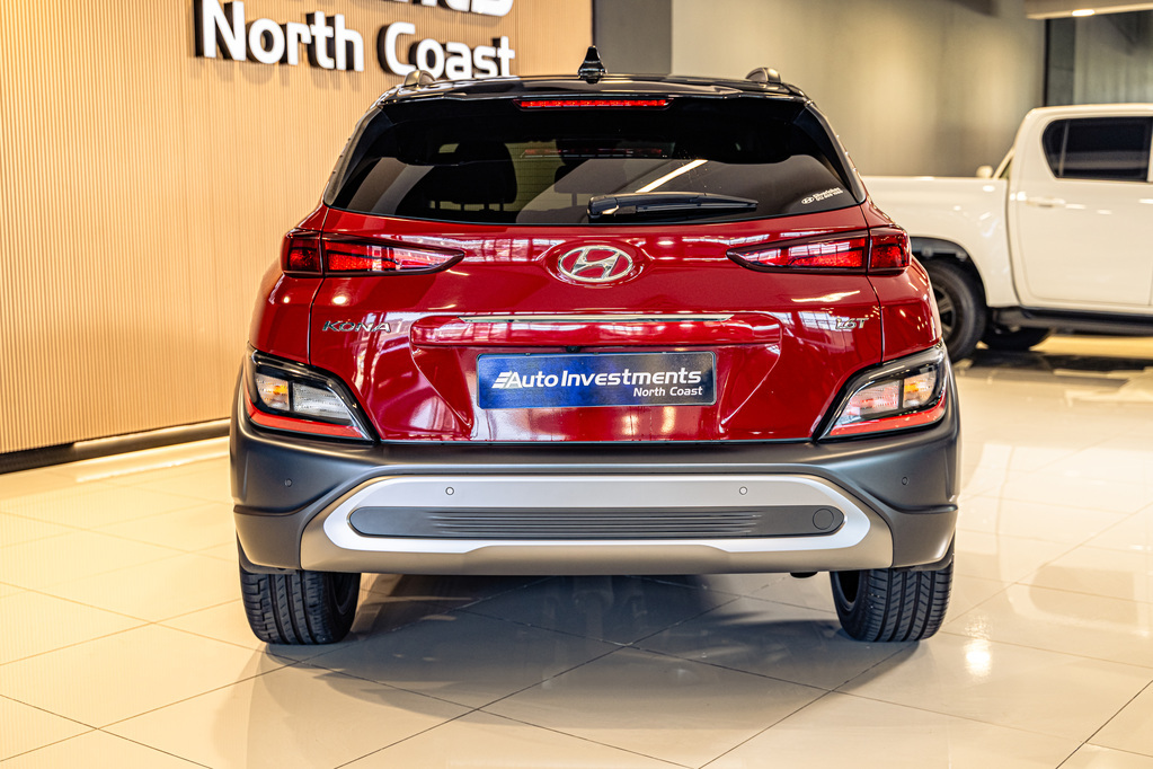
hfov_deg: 44.5
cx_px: 576
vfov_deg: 30.5
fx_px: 1409
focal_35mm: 44
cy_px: 384
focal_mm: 44
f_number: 3.5
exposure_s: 1/125
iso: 640
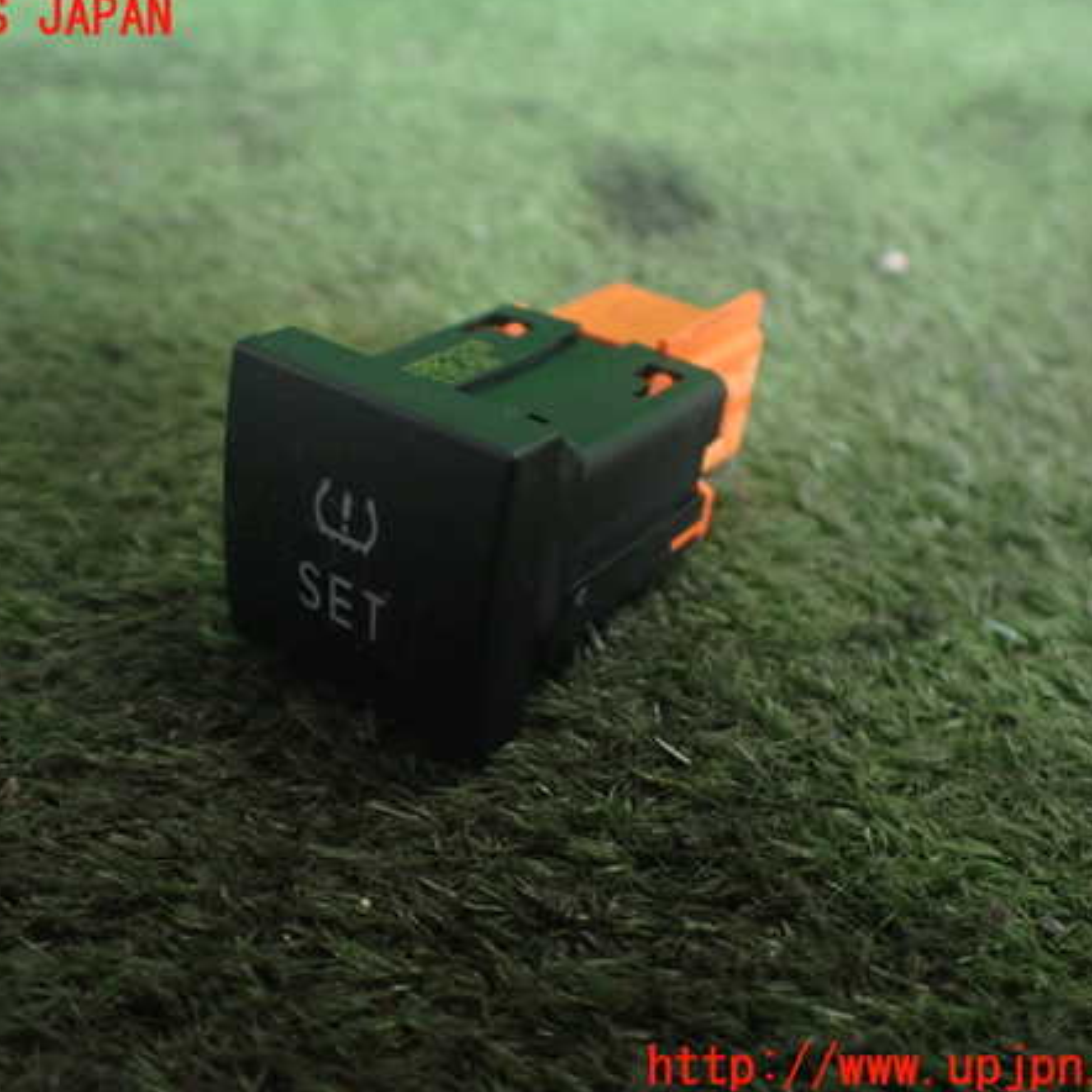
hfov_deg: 45.9
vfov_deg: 46.0
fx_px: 1285
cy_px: 544
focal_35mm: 36
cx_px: 464
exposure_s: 1/125
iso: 640
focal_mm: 5.4
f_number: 2.3
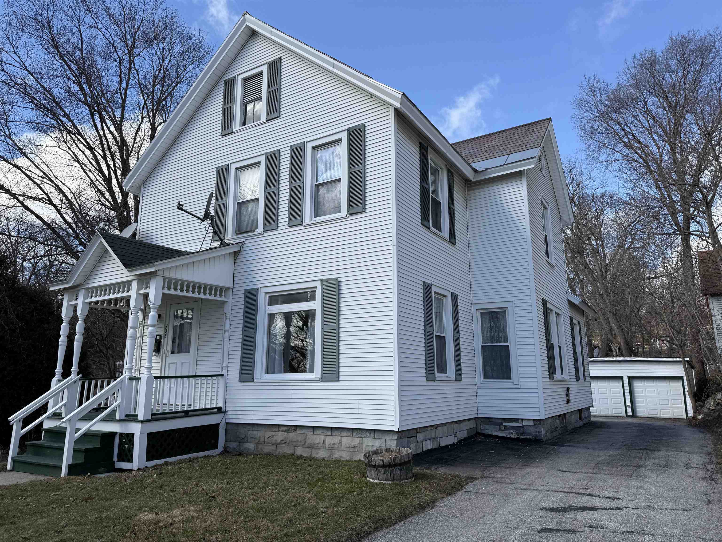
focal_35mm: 24
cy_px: 271
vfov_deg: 56.8
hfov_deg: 71.6
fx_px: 501
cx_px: 361
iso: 80
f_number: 1.78
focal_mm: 6.76
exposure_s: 1/2907
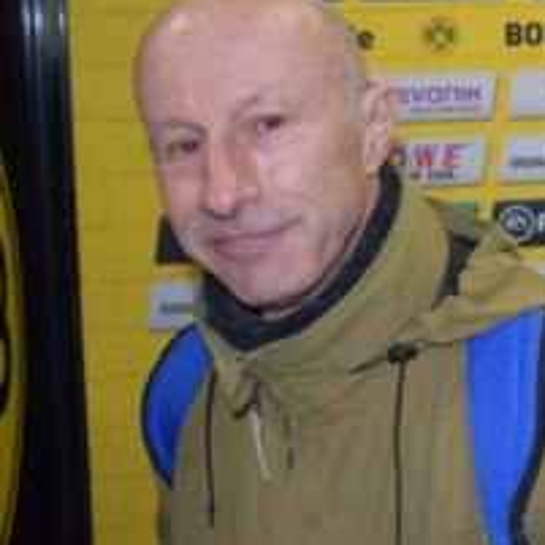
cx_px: 632
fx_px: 1301
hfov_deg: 22.1
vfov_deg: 23.3
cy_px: 98
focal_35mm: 73
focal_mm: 23
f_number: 4.5
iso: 800
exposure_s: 1/80
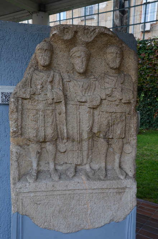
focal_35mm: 33
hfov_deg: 39.8
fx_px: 218
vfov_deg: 57.3
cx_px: 79
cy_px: 120
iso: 400
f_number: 5.6
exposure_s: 1/125
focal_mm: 22
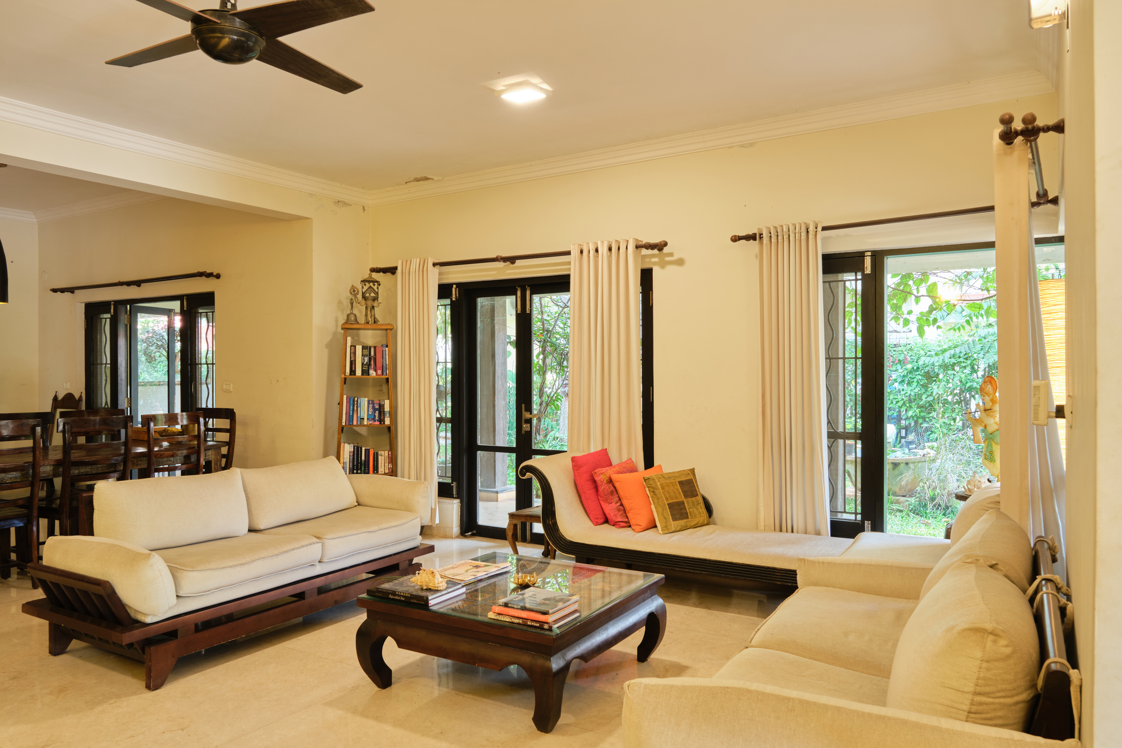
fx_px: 748
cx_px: 561
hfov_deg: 73.7
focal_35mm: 24
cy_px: 374
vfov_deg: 53.1
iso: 160
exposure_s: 1/4
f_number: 6.4
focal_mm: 16
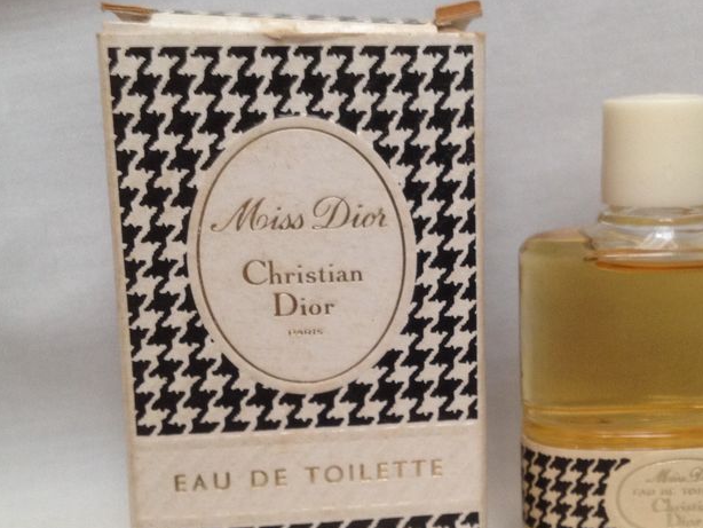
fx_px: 1158
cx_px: 474
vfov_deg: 25.6
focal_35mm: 57
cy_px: 315
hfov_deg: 33.4
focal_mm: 4.28
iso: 125
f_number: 2.4
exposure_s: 1/20
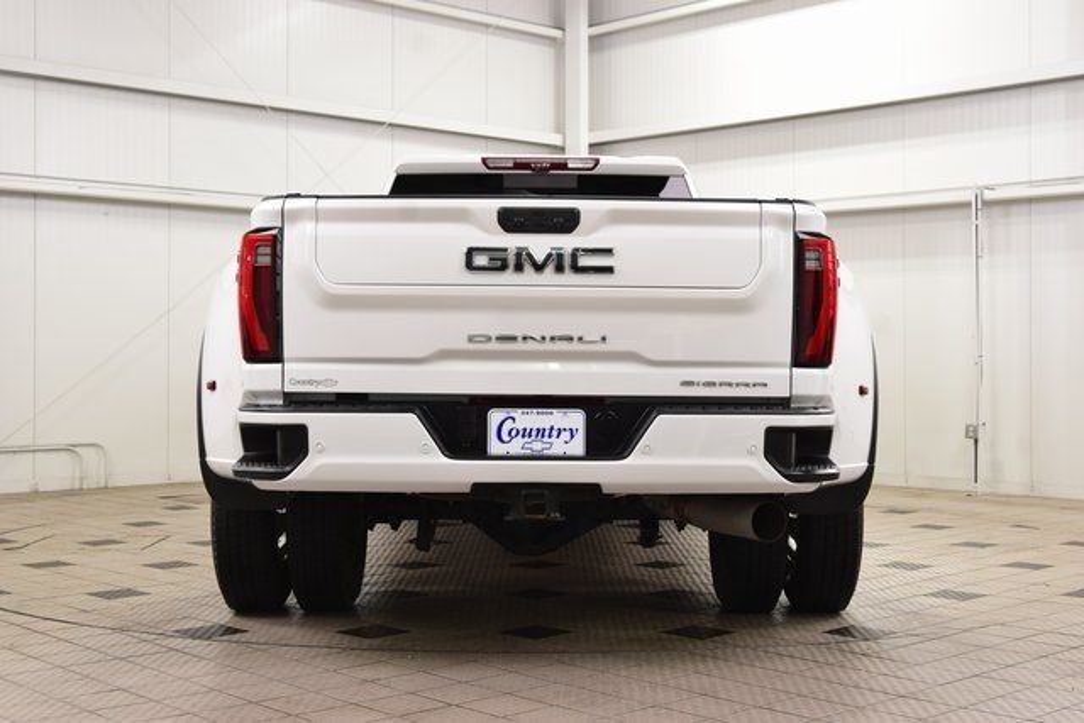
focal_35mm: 51
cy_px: 362
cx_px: 542
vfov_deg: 26.5
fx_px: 1536
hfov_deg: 38.9
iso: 800
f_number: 7.1
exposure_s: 1/30
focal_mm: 34
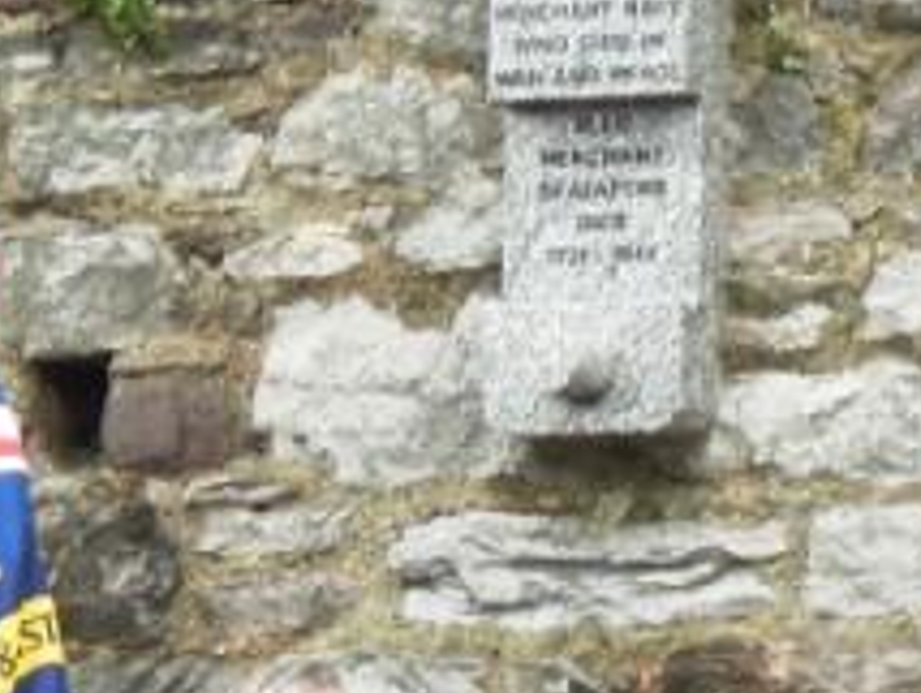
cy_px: 1343
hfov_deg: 6.0
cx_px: 637
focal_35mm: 330
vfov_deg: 4.5
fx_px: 8790
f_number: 4.1
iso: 200
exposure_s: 1/30
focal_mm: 12.3
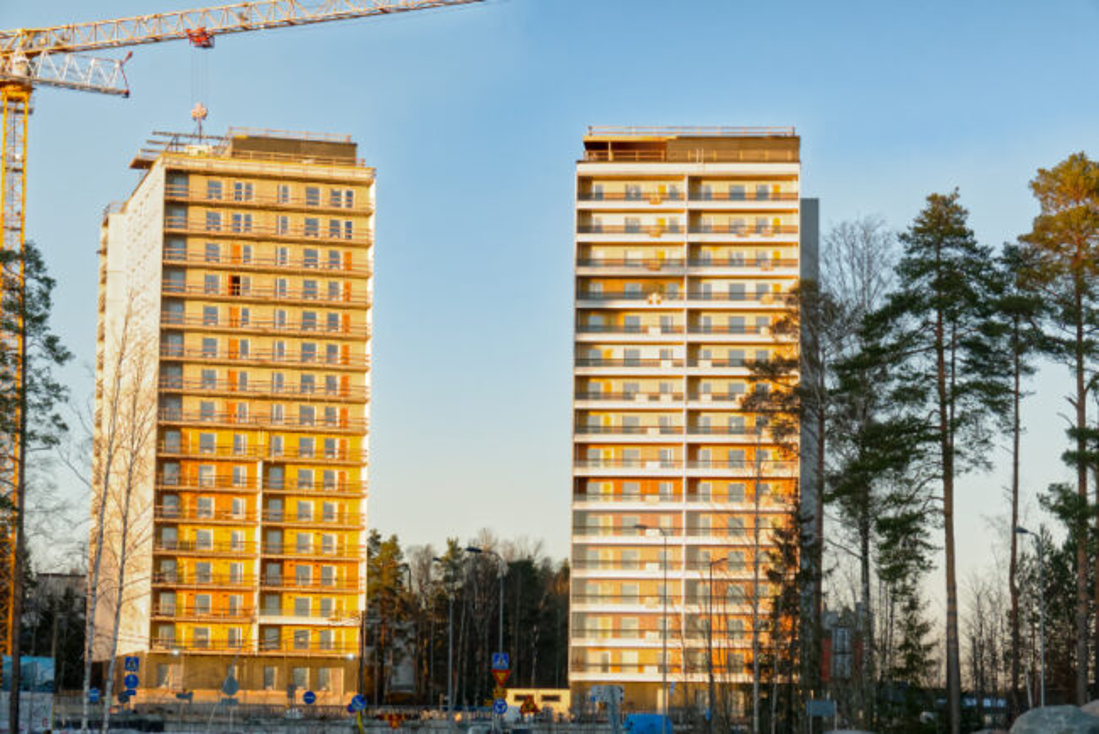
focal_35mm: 88
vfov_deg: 15.5
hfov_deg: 23.1
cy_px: 367
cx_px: 550
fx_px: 2688
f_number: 4
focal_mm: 32.4
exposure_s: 1/800
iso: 800
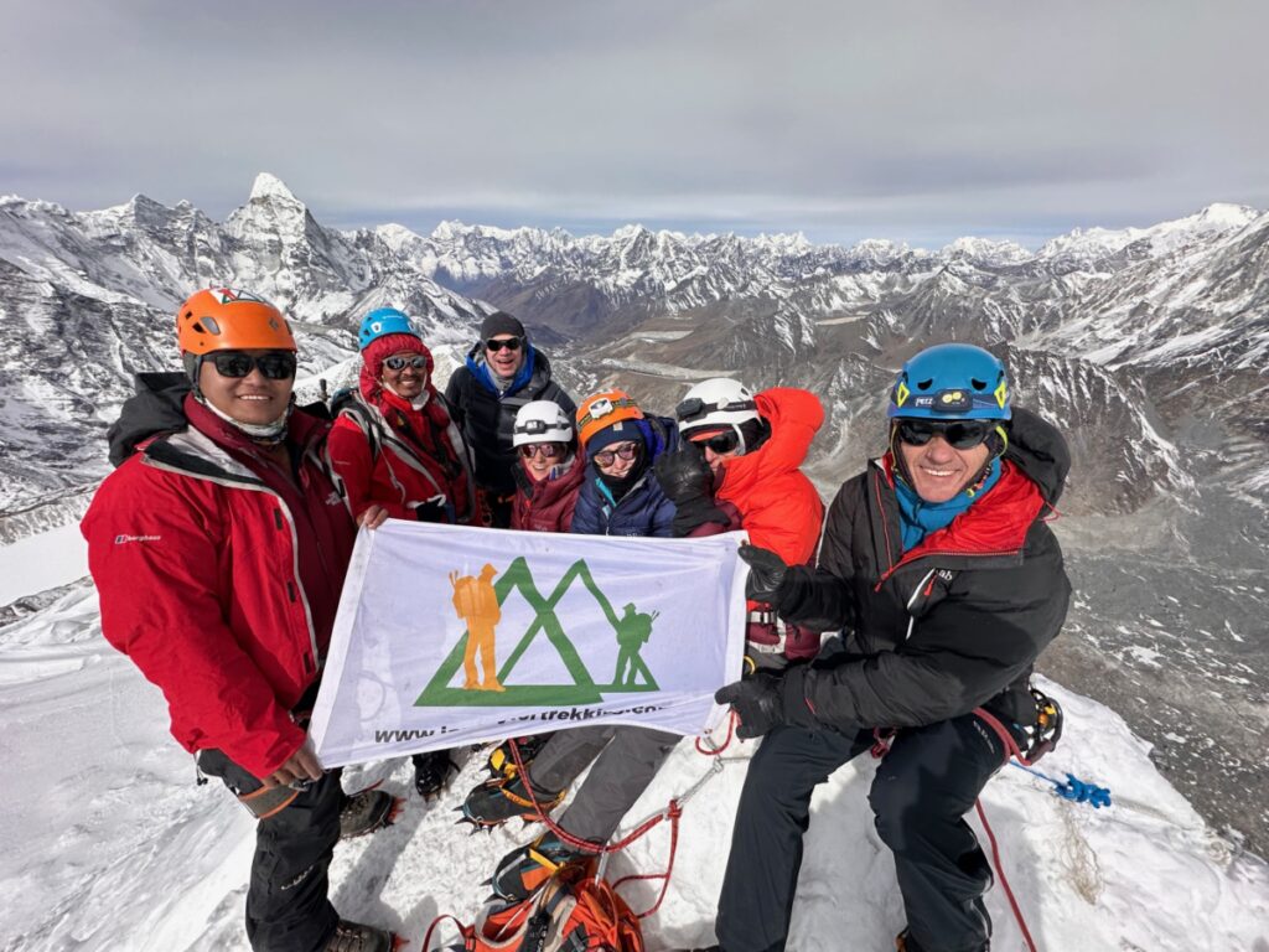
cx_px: 634
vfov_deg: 85.7
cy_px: 476
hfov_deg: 102.1
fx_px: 513
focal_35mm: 14
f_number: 2.2
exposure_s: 1/2882
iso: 50
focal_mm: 2.22
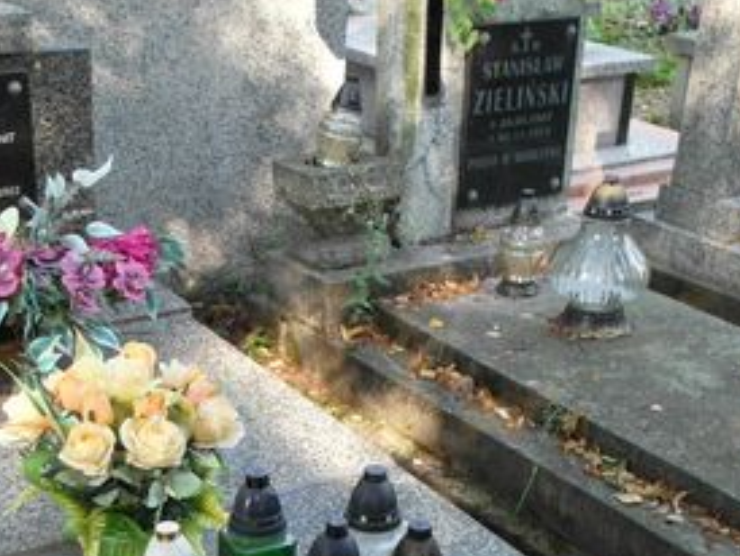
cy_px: 553
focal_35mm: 56
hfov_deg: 34.1
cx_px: 257
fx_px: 1198
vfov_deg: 24.9
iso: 100
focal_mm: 5.2
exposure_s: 1/60
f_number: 3.4
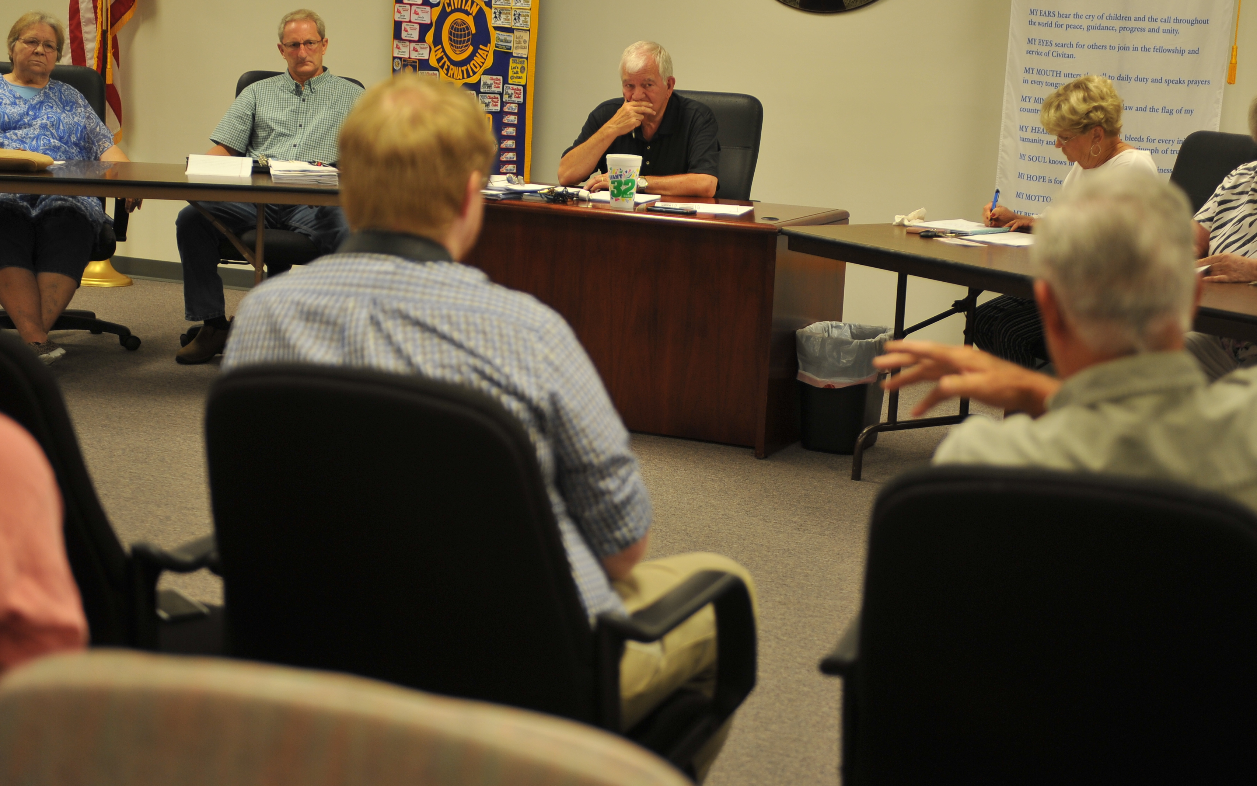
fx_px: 2090
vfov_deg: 21.3
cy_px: 343
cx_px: 632
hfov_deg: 33.5
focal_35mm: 61
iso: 500
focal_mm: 48
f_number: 2.8
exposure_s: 1/125
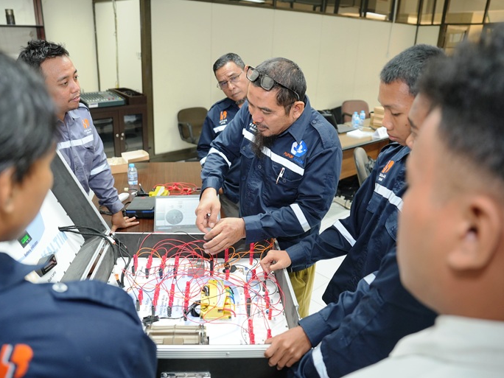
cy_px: 183
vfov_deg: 51.3
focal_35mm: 27
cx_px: 234
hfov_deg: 65.2
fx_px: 393
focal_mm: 24
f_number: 2.8
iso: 1000
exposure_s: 1/100
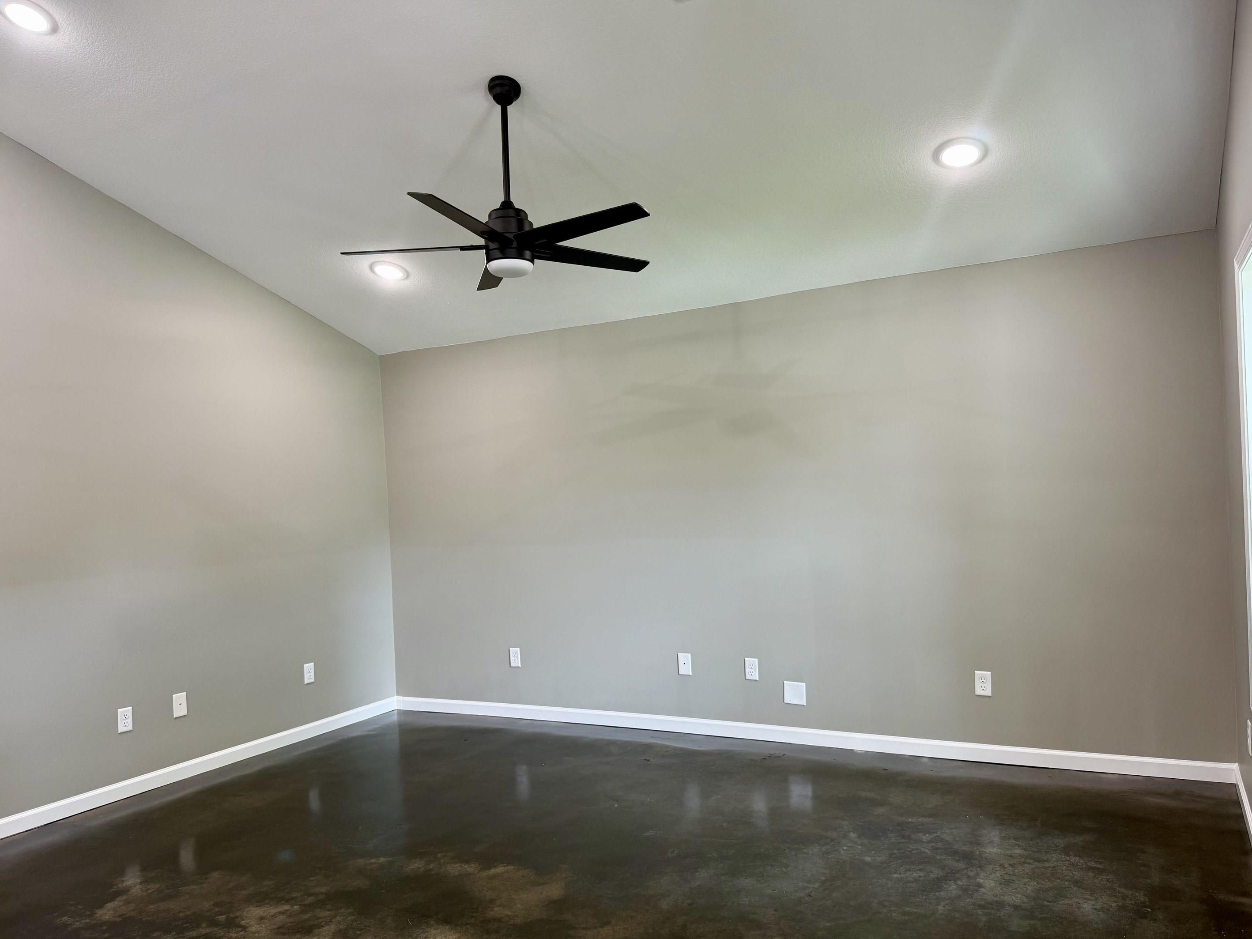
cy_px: 502
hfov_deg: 67.3
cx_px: 621
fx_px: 940
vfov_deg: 53.0
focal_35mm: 26
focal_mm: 6.76
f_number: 1.78
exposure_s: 1/60
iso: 125
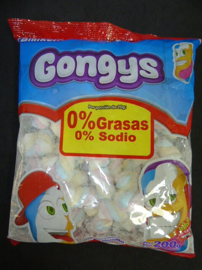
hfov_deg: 66.0
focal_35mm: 20
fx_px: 156
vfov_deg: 81.7
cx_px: 101
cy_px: 135
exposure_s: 1/40
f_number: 2.8
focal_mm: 3.58
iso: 400
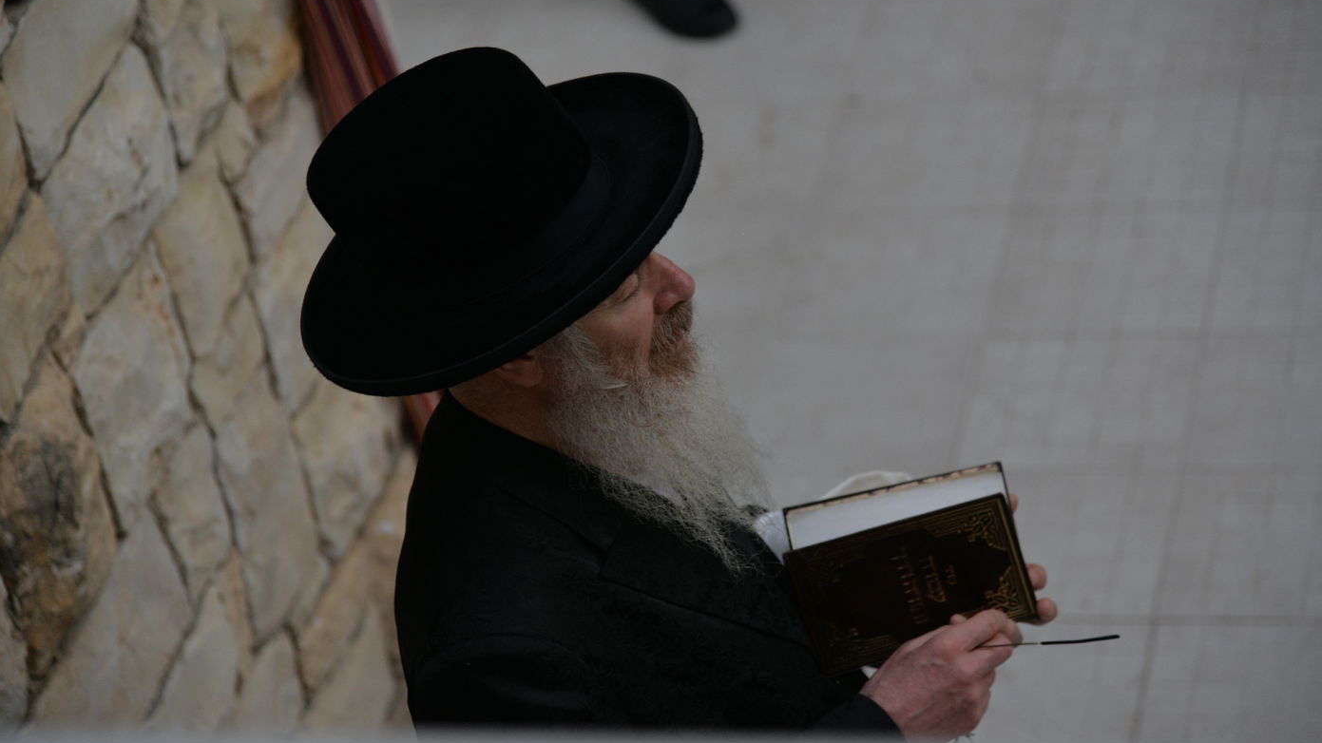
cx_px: 664
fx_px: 4066
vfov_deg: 10.4
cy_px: 338
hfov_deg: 18.5
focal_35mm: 116
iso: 800
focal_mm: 110
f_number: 4
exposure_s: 1/60
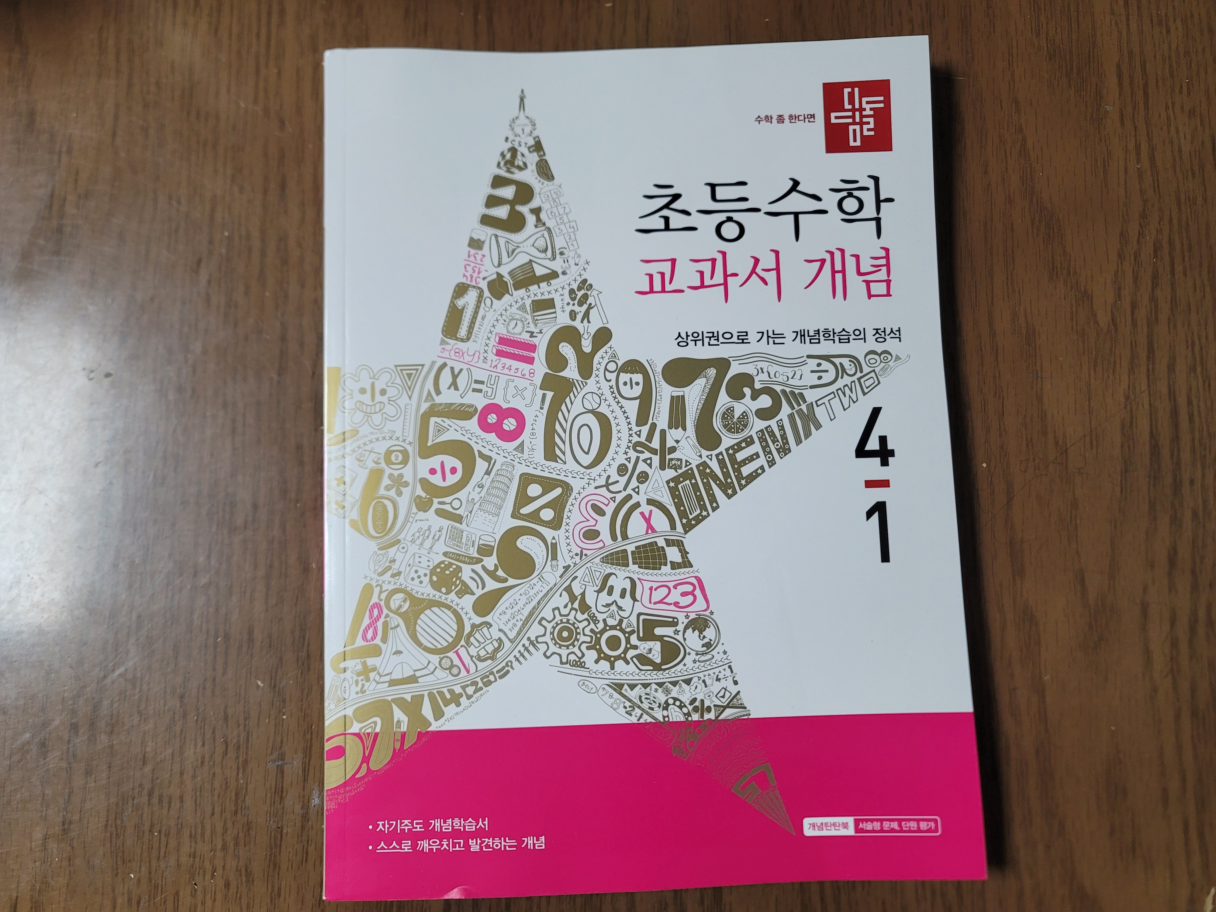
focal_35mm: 25
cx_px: 608
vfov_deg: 54.9
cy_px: 456
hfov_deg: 69.4
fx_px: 878
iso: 200
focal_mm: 7
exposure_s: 1/120
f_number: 1.8
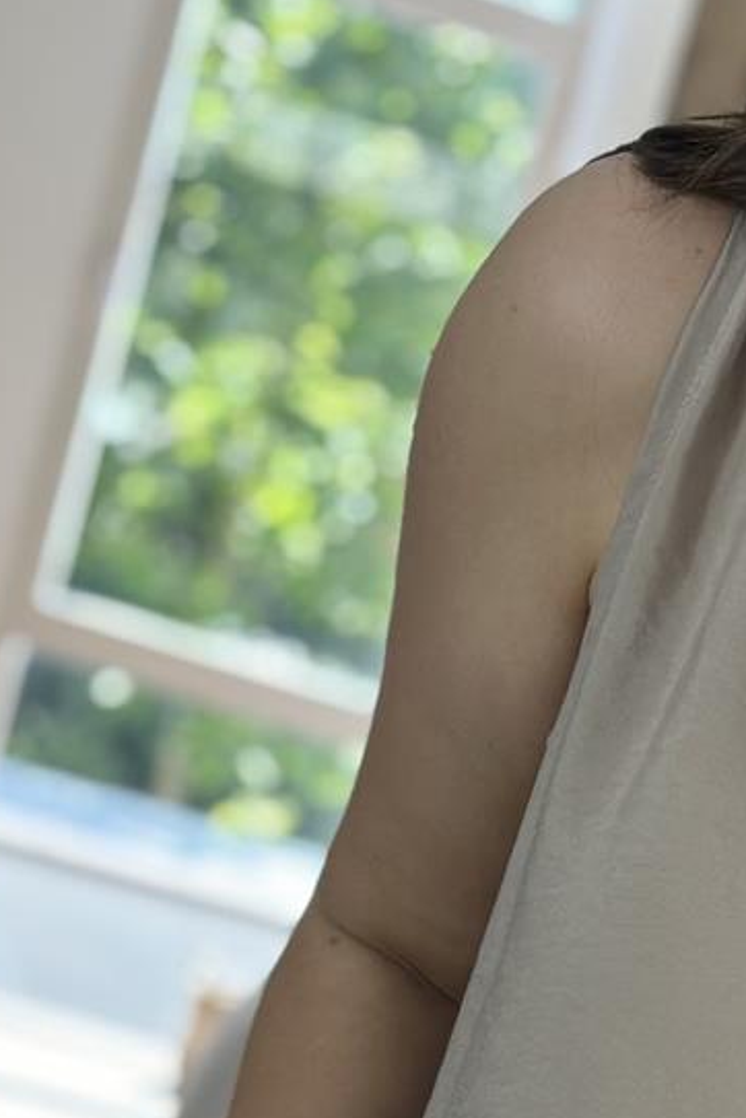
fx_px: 4569
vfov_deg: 13.3
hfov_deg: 9.3
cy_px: 1627
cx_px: 550
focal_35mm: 147
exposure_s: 1/428
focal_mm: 6.86
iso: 80
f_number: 1.78
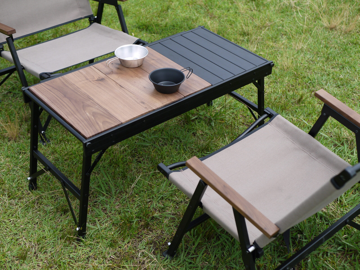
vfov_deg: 29.1
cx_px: 180
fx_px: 520
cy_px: 135
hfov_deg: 38.2
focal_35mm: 50
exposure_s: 1/2000
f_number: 2.8
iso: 160
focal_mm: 25
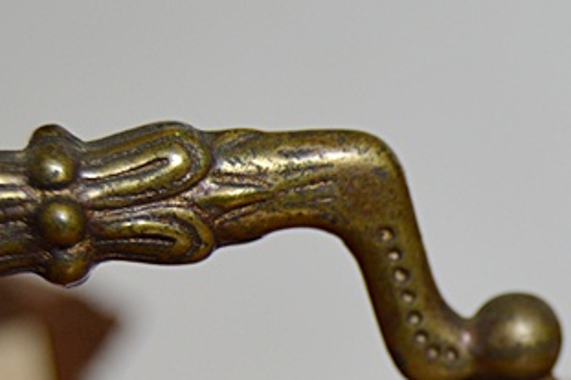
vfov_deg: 9.1
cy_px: 427
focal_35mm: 150
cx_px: 639
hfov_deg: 13.4
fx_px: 2372
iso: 400
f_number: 4.2
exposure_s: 1/80
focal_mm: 31
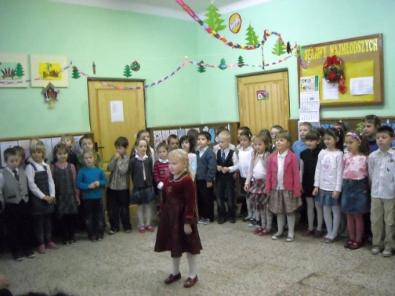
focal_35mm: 35
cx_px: 198
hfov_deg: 52.6
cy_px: 148
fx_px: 399
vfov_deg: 40.7
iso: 800
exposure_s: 1/71
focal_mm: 5.7
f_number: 2.8
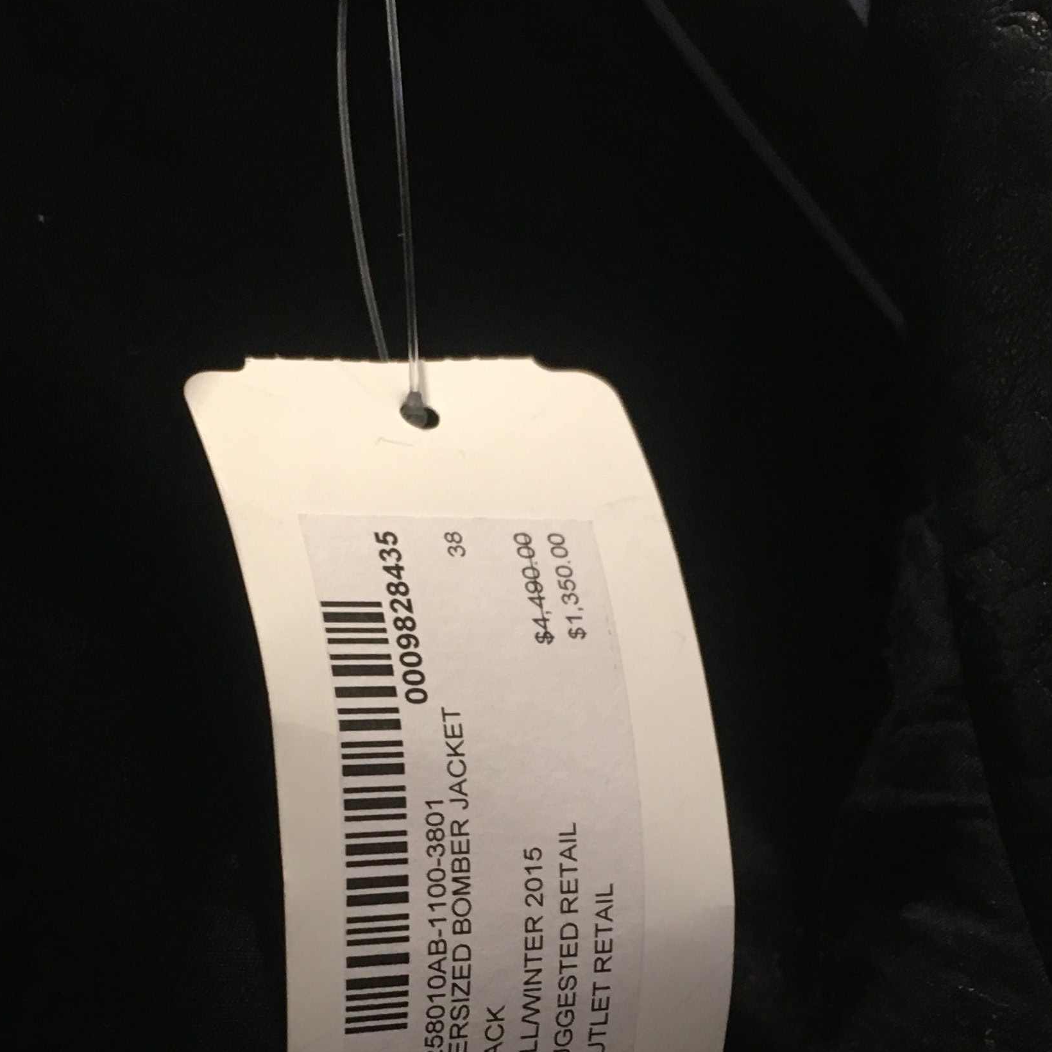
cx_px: 438
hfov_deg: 27.3
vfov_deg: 26.7
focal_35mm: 63
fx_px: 2166
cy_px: 879
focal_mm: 4.2
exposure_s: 1/30
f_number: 2.2
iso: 80
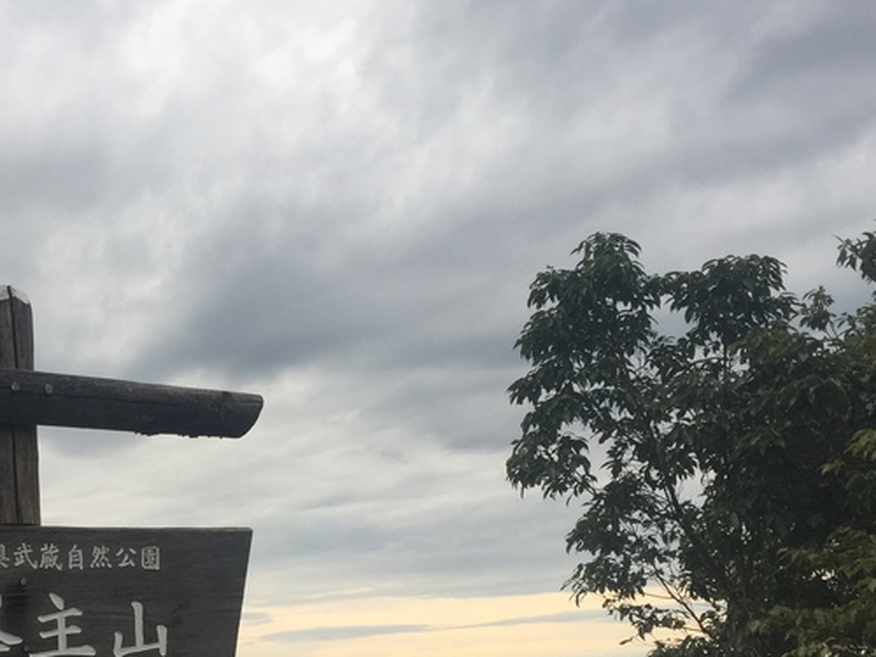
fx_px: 1468
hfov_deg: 32.1
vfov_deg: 24.7
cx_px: 138
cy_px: 543
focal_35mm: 58
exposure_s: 1/253
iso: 32
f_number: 2.2
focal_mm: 4.15
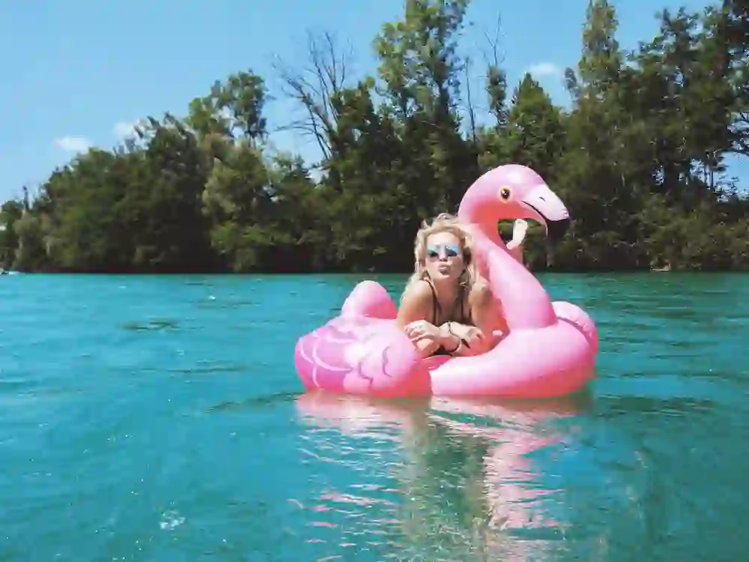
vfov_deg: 36.0
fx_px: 865
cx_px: 374
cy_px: 281
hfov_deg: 46.8
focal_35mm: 40
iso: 200
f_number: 5.7
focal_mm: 20
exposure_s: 1/1000
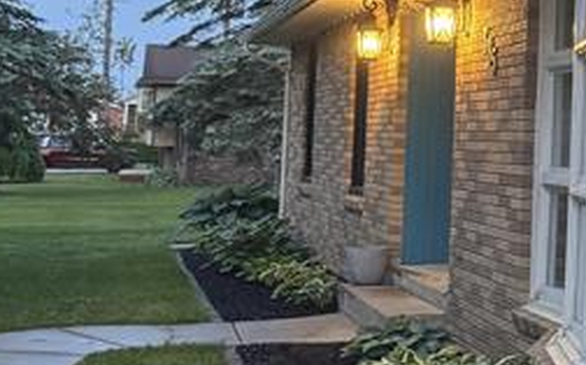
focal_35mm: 97
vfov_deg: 13.3
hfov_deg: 20.1
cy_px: 35
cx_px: 698
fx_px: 1548
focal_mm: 6.76
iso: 400
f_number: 1.78
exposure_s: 1/60
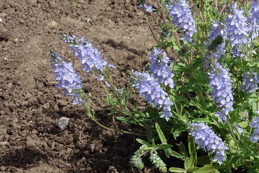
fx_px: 705
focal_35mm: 98
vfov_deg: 13.9
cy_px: 74
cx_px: 286
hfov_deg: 19.9
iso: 125
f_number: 5.6
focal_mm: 14.93
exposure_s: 1/400
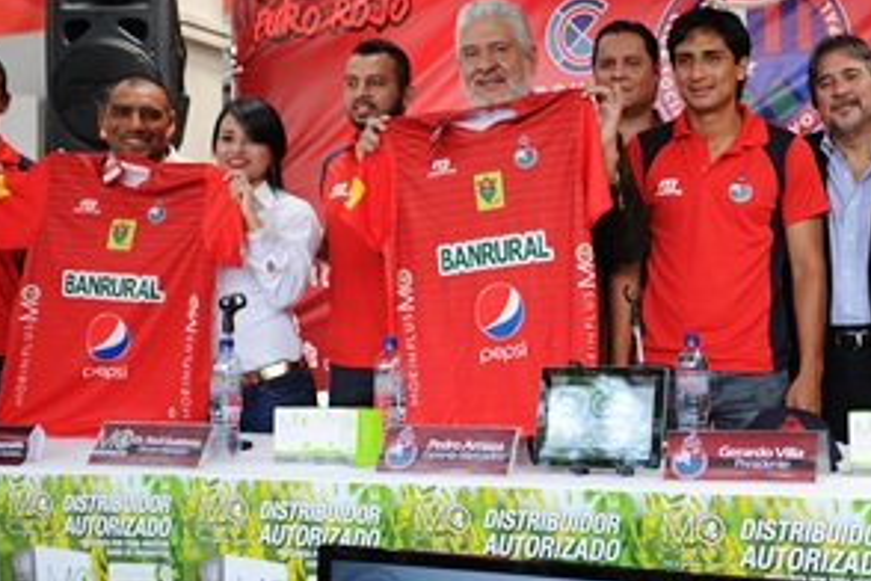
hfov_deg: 38.2
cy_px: 243
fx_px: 1210
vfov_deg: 27.0
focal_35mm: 50
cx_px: 687
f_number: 3.2
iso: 400
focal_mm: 23
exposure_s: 1/500
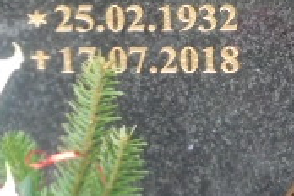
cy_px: -39
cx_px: 323
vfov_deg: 7.3
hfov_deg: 10.9
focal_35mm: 187
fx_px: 1527
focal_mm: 8.9
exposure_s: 1/25
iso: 400
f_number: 4.8
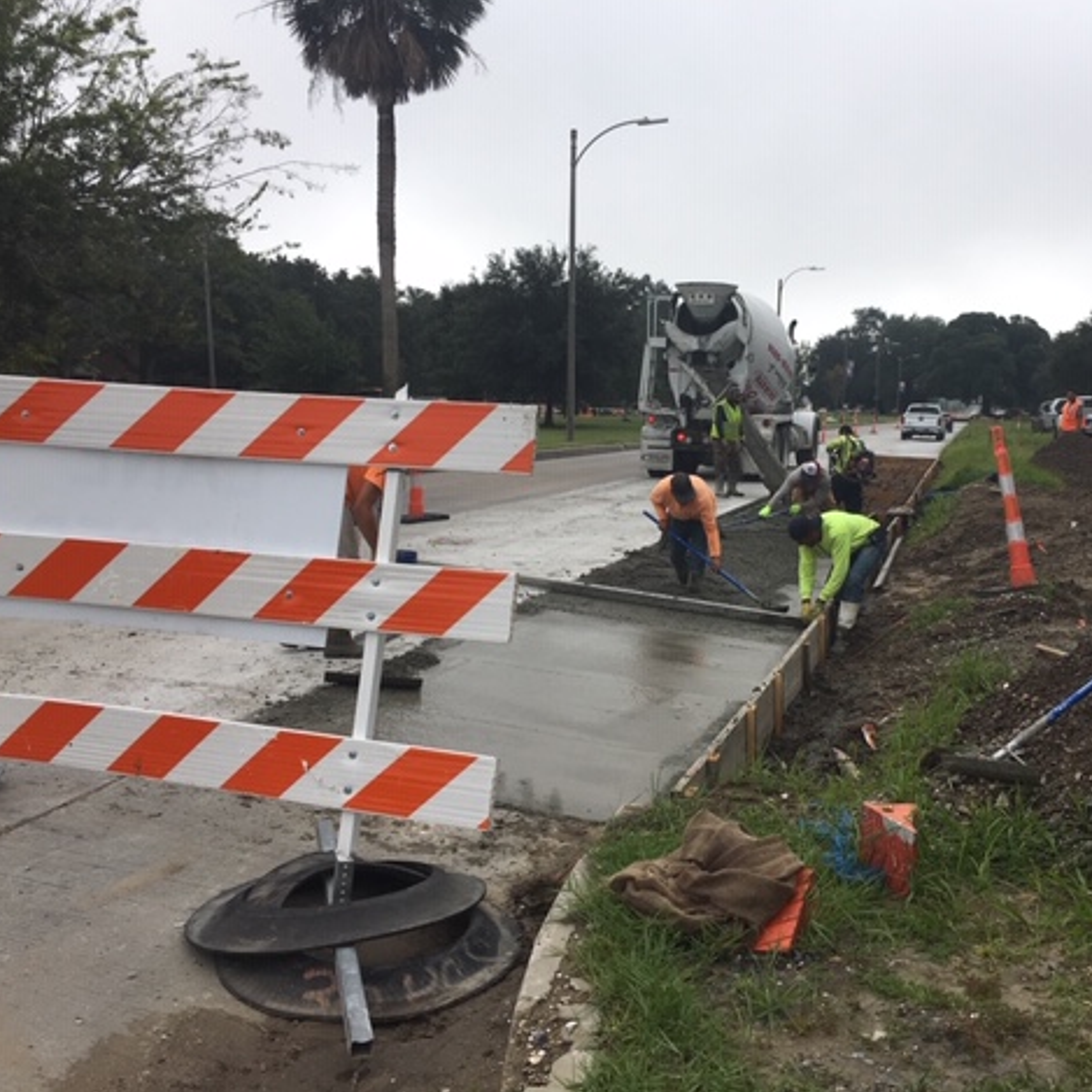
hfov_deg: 46.8
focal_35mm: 35
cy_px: 538
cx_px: 687
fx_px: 1249
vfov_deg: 47.2
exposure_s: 1/1508
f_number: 2.2
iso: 25
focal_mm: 4.15
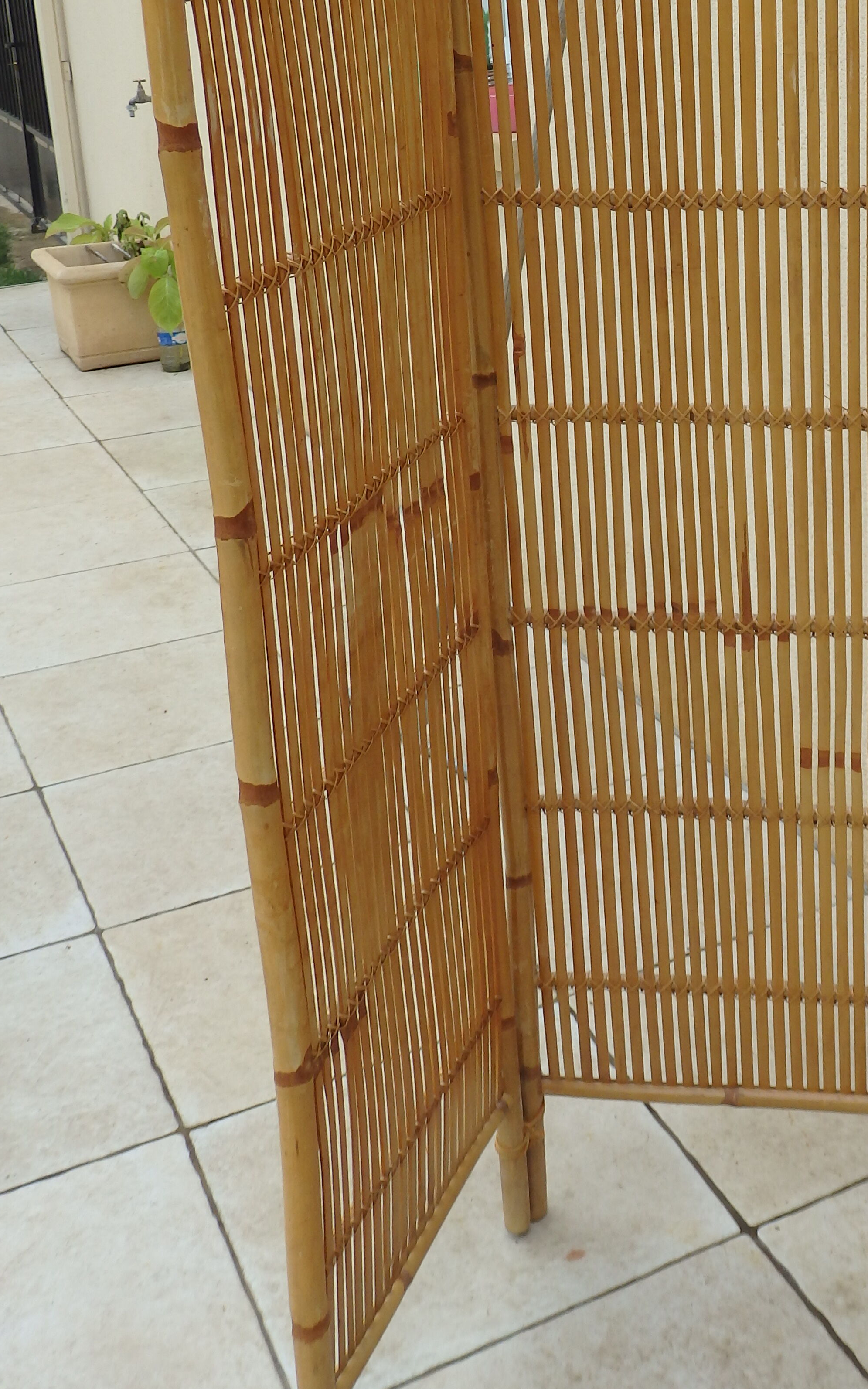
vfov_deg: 42.7
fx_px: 1741
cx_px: 735
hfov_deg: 27.3
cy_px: 426
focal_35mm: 46
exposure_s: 1/500
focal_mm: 5.5
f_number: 3.3
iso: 125
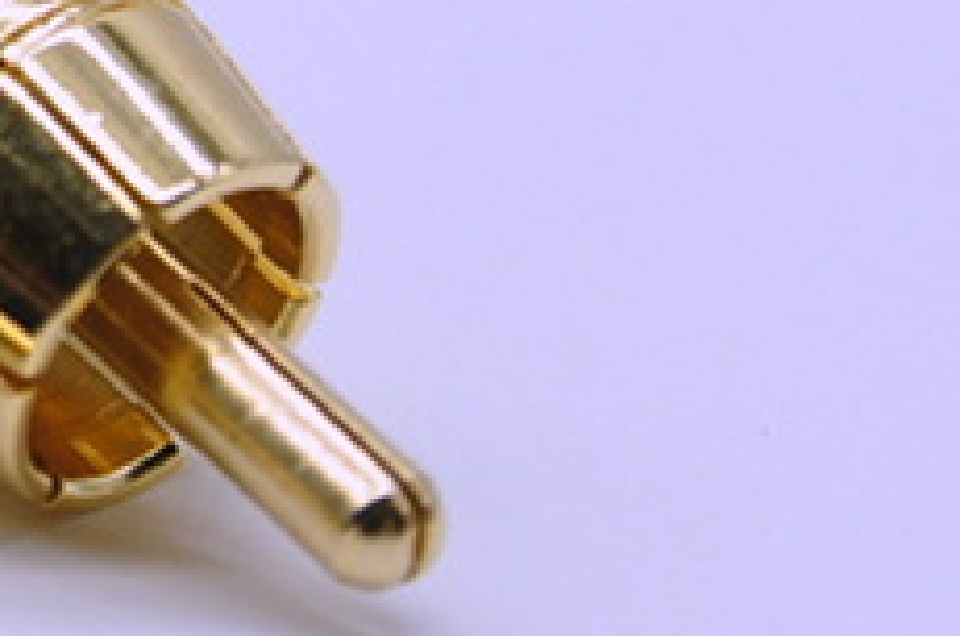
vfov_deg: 3.5
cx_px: -827
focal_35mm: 391
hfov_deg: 5.2
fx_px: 10405
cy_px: -195
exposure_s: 1/100
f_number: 5
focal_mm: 50
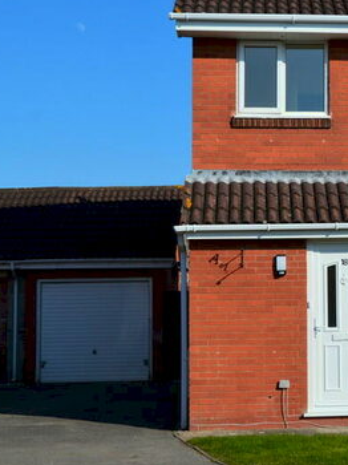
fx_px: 1007
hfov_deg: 19.0
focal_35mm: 75
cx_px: 360
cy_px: 209
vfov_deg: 26.0
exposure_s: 1/500
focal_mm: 26
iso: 320
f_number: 11
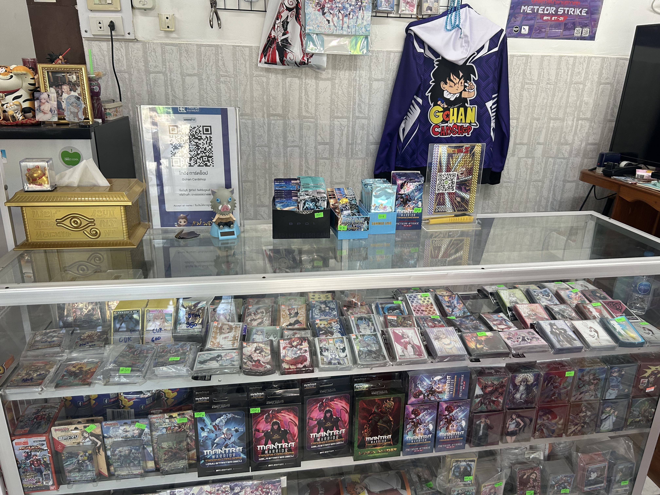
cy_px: 248
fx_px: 496
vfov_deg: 53.1
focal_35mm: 26
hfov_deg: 67.3
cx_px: 330
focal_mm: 5.7
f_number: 1.5
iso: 125
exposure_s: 1/97
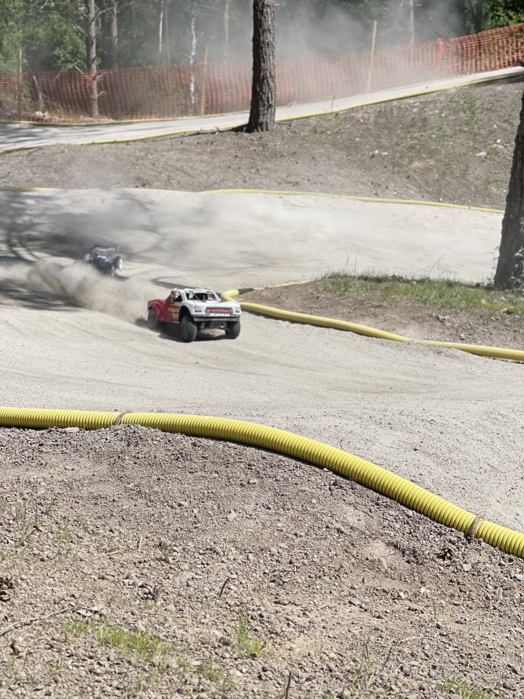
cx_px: 262
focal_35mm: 64
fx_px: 1292
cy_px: 350
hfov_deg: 22.9
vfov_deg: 30.3
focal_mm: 7.5
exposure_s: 1/1488
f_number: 2.2
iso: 32
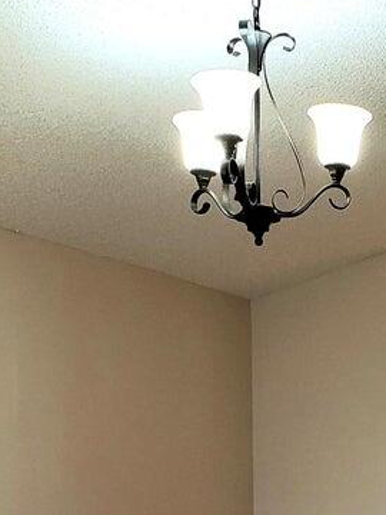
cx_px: 430
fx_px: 1100
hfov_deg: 19.1
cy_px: 528
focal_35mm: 74
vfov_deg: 24.9
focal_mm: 4.3
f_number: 2.4
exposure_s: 1/60
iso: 125
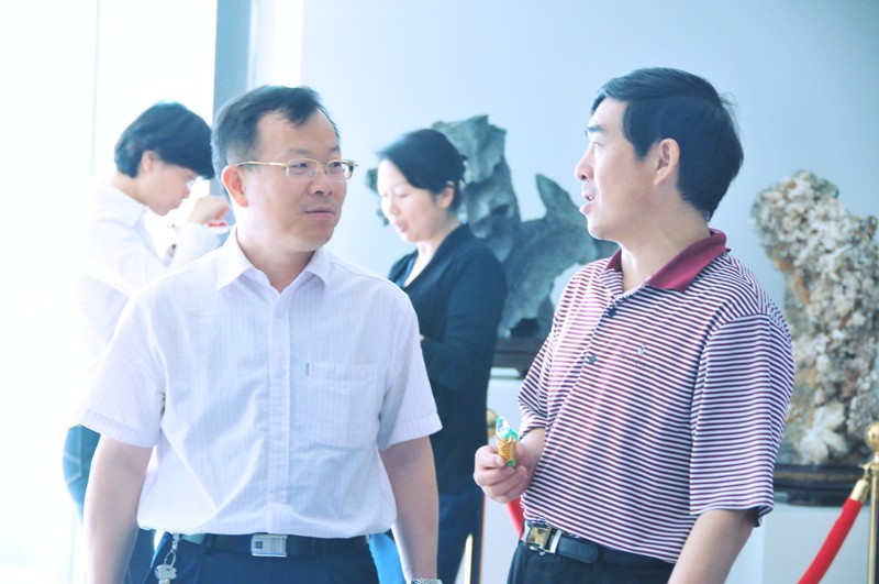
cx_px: 440
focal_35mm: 120
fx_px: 2926
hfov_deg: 17.1
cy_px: 292
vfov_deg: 11.4
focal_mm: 80
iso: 1000
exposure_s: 1/30
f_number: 5
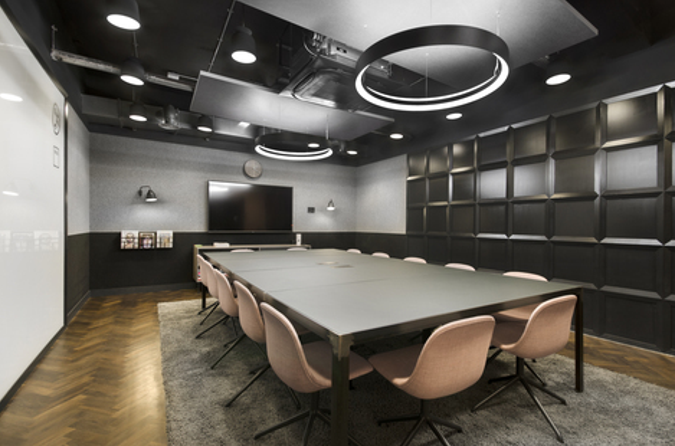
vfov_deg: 73.4
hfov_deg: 96.8
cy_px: 222
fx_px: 299
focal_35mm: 16
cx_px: 351
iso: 100
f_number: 8
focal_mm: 10
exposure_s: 1/3
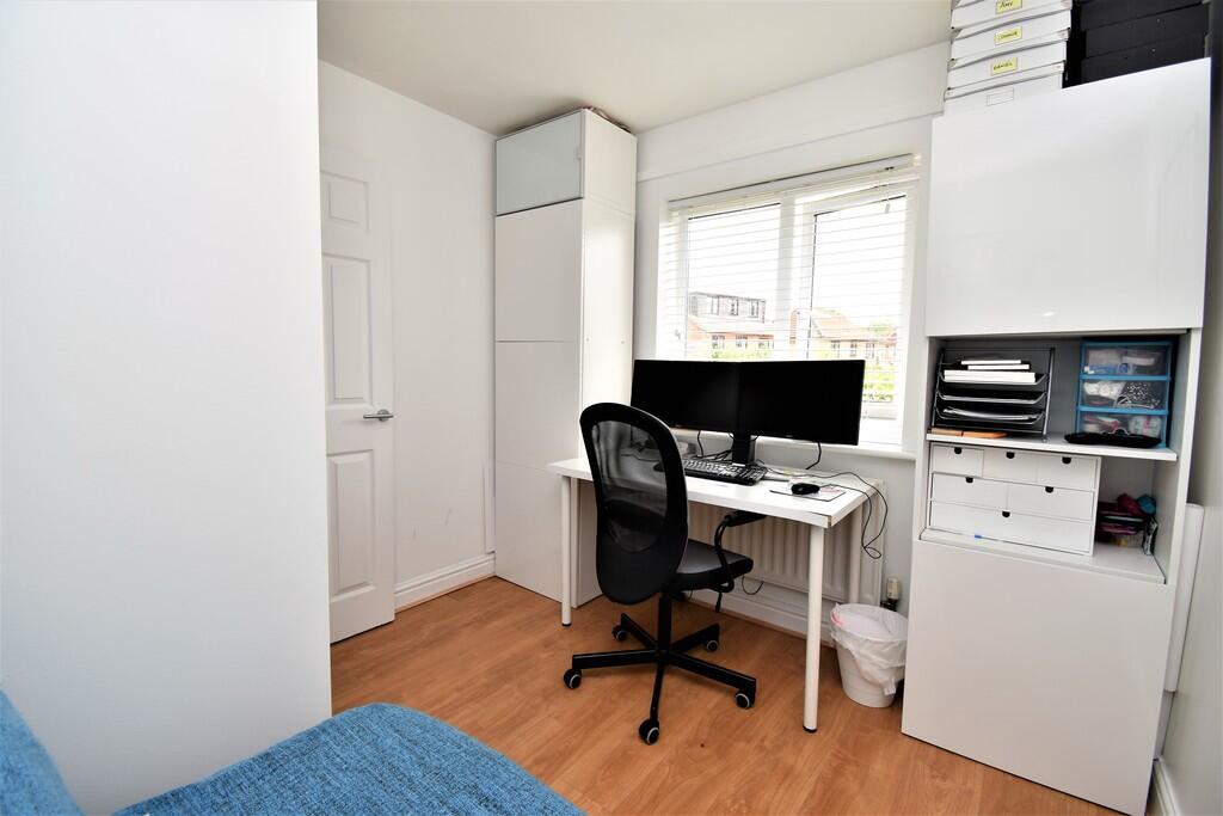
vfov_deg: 77.3
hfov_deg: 100.4
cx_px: 612
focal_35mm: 15
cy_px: 408
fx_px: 510
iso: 250
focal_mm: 10
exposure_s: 1/125
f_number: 5.6
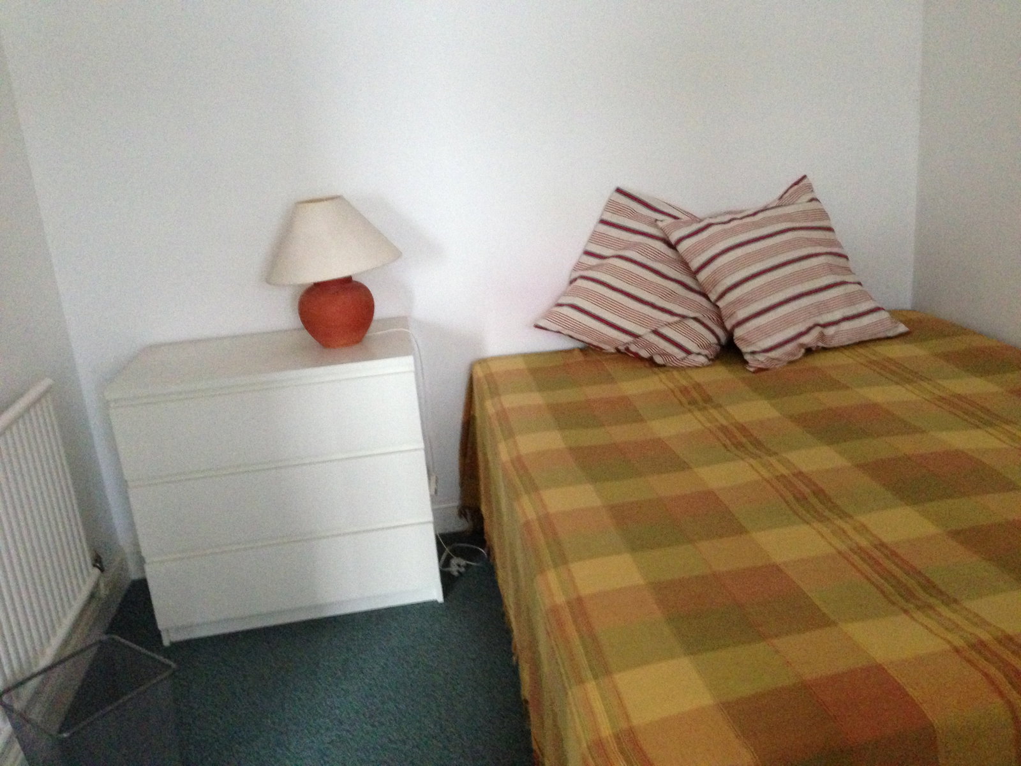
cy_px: 383
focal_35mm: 33
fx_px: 973
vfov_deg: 42.9
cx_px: 510
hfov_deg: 55.4
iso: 640
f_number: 2.4
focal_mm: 4.13
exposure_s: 1/15
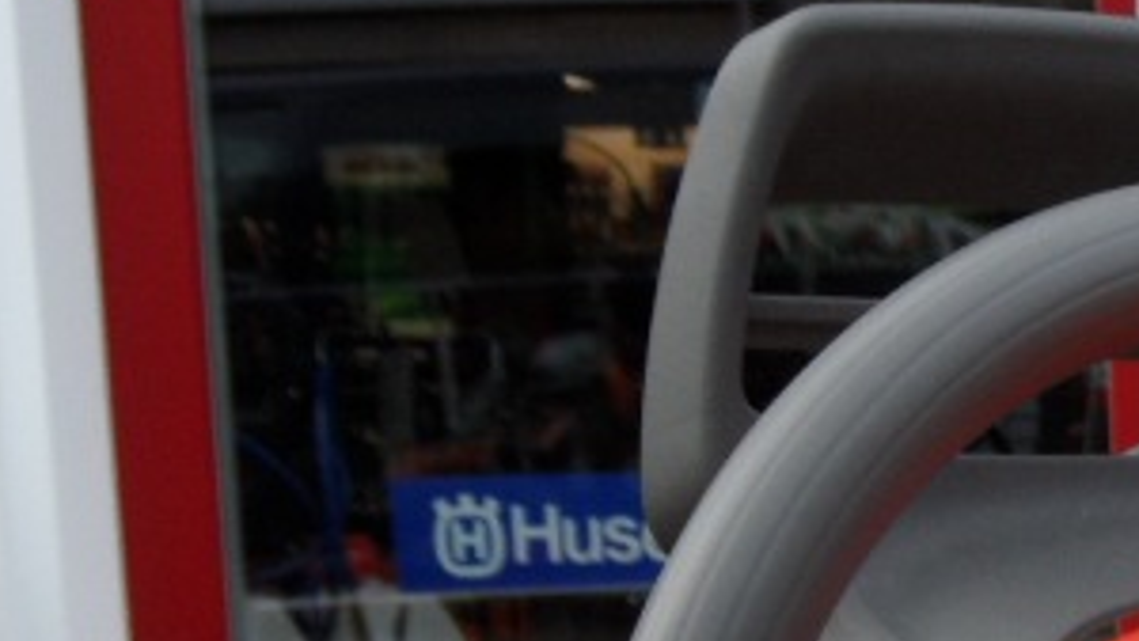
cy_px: 1157
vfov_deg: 9.7
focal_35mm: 119
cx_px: 1720
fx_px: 3595
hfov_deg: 16.4
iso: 80
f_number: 3.4
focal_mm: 5.3
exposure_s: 1/125
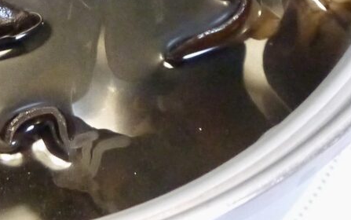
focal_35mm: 131
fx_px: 1254
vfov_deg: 9.9
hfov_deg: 15.6
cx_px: -19
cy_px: -55
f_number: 3.5
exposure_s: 1/40
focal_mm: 14
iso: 1600
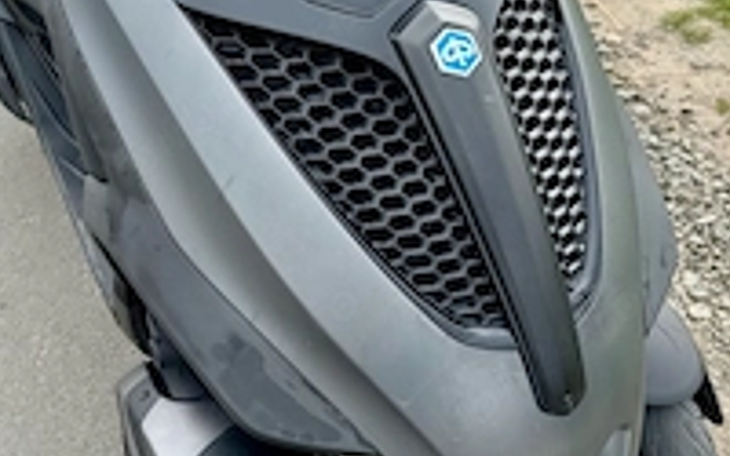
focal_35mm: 51
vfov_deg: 25.1
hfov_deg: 39.5
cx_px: 314
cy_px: 135
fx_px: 1015
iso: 80
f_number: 1.78
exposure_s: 1/1366
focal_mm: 6.76
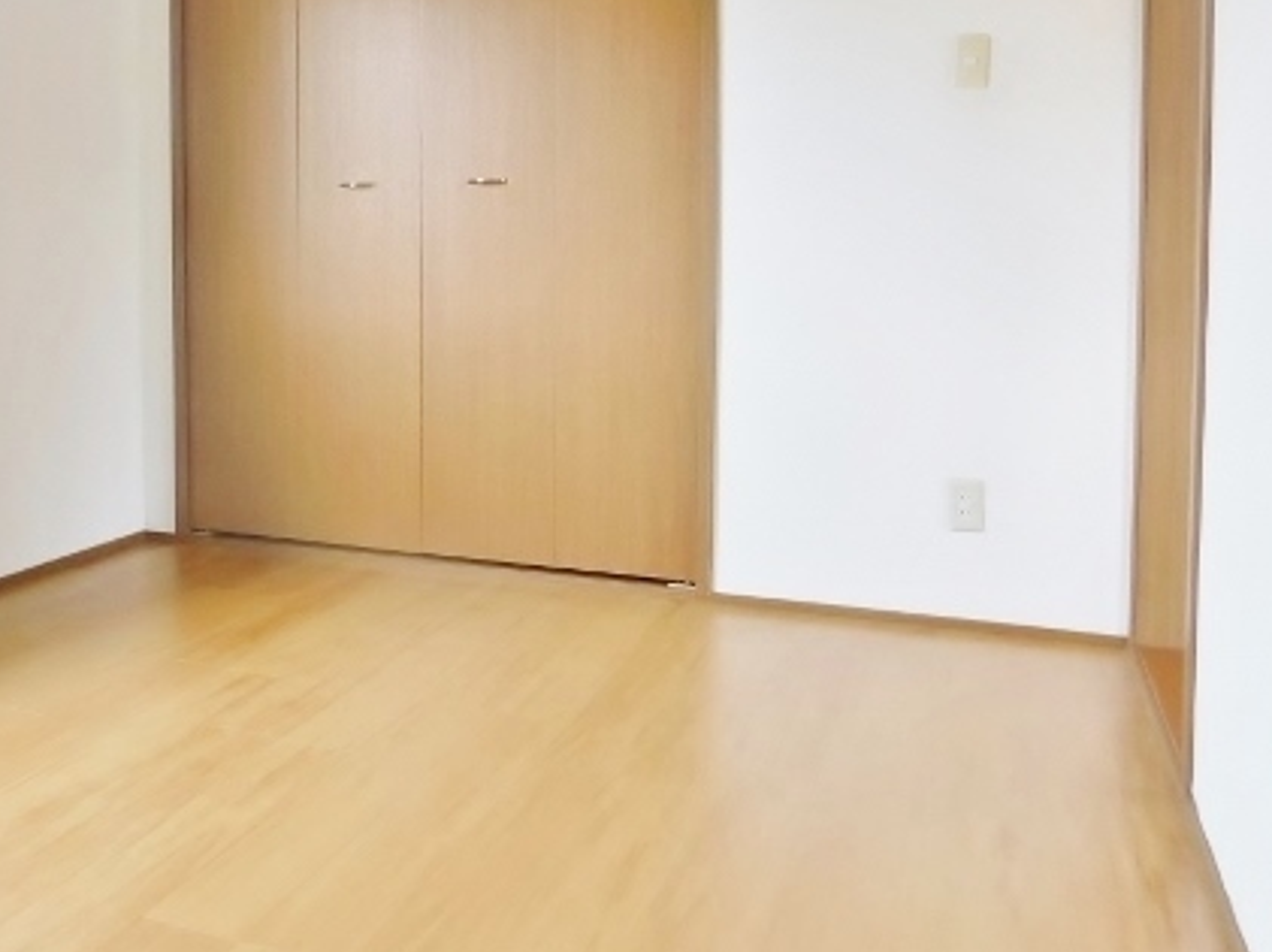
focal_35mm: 35
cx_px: 399
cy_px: 305
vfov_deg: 40.1
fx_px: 1285
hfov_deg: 51.4
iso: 160
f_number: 3
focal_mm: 4
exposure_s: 1/30
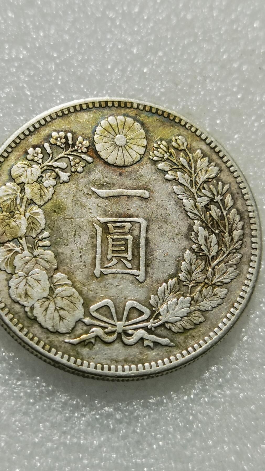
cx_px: 110
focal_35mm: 70
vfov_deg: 30.1
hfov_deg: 17.2
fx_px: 874
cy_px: 236
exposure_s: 1/100
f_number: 1.9
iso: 64
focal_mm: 6.67
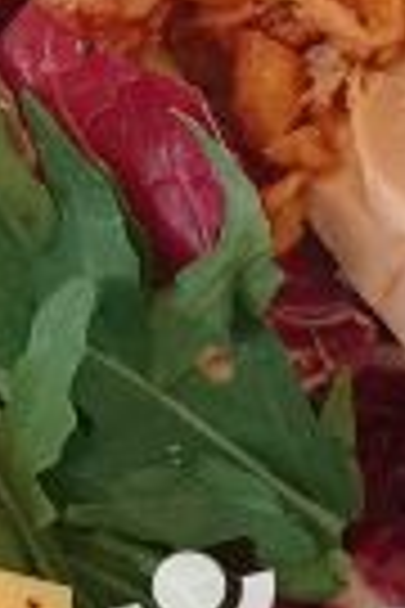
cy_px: -290
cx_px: -338
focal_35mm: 156
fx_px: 2632
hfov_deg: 8.4
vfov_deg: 12.5
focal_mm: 4.15
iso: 250
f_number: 2.2
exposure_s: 1/20
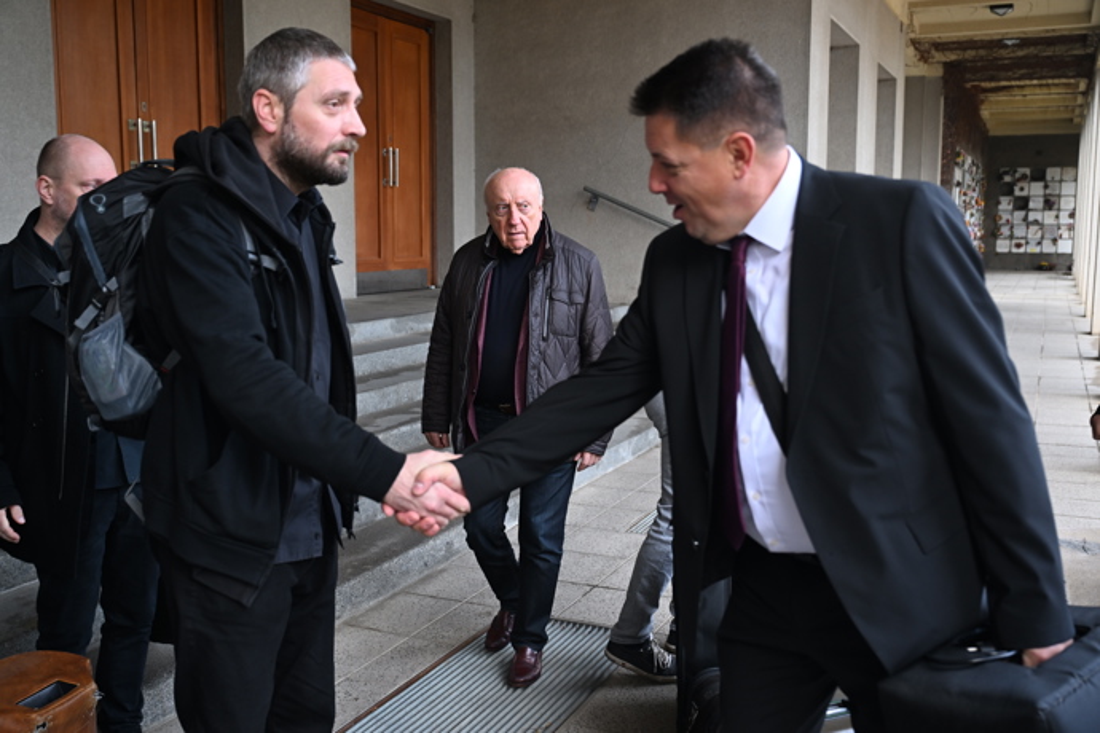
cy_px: 366
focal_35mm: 36
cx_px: 550
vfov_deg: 36.9
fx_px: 1100
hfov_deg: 53.1
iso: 800
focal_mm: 36
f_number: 4
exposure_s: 1/250
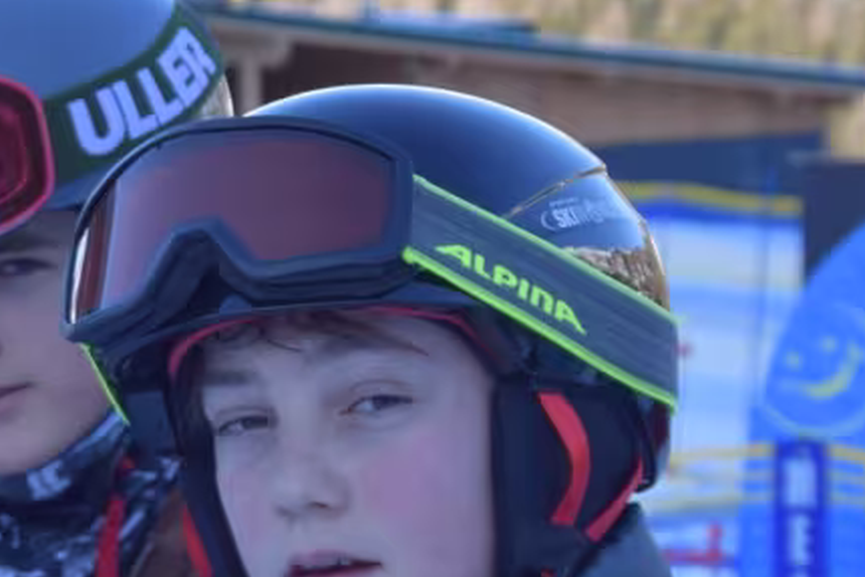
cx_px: 58
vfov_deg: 5.7
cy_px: 436
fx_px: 5792
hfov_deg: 8.5
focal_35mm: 241
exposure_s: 1/250
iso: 200
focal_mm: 48
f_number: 8
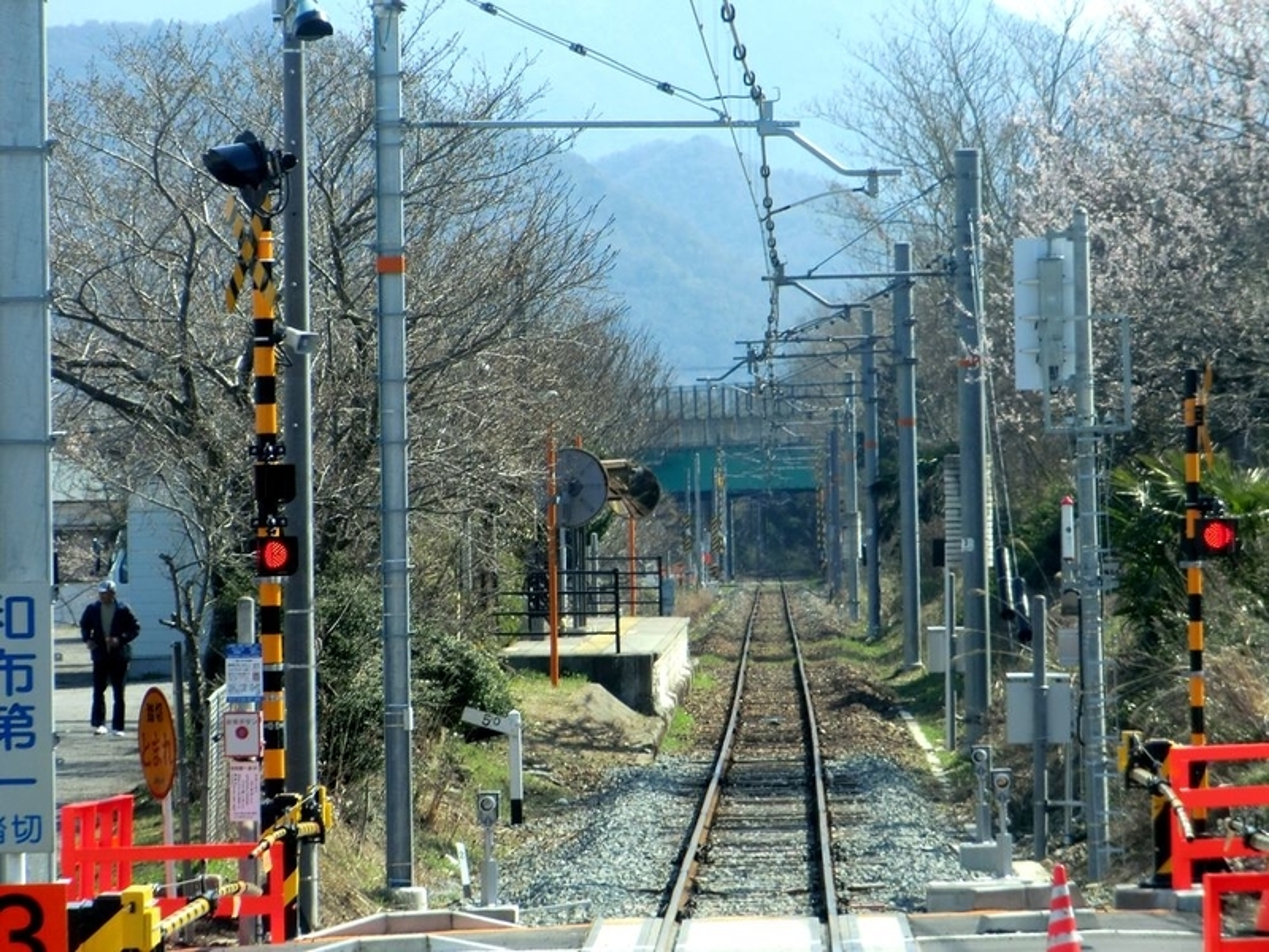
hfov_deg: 8.2
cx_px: 634
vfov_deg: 6.2
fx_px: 8798
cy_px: 476
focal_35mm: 240
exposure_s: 1/250
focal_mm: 43
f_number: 5.7
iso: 100
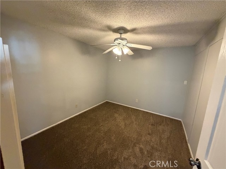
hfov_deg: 102.1
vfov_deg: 85.7
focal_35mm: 14
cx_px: 113
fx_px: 91
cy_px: 84
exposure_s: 1/60
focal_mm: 2.22
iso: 640
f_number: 2.2
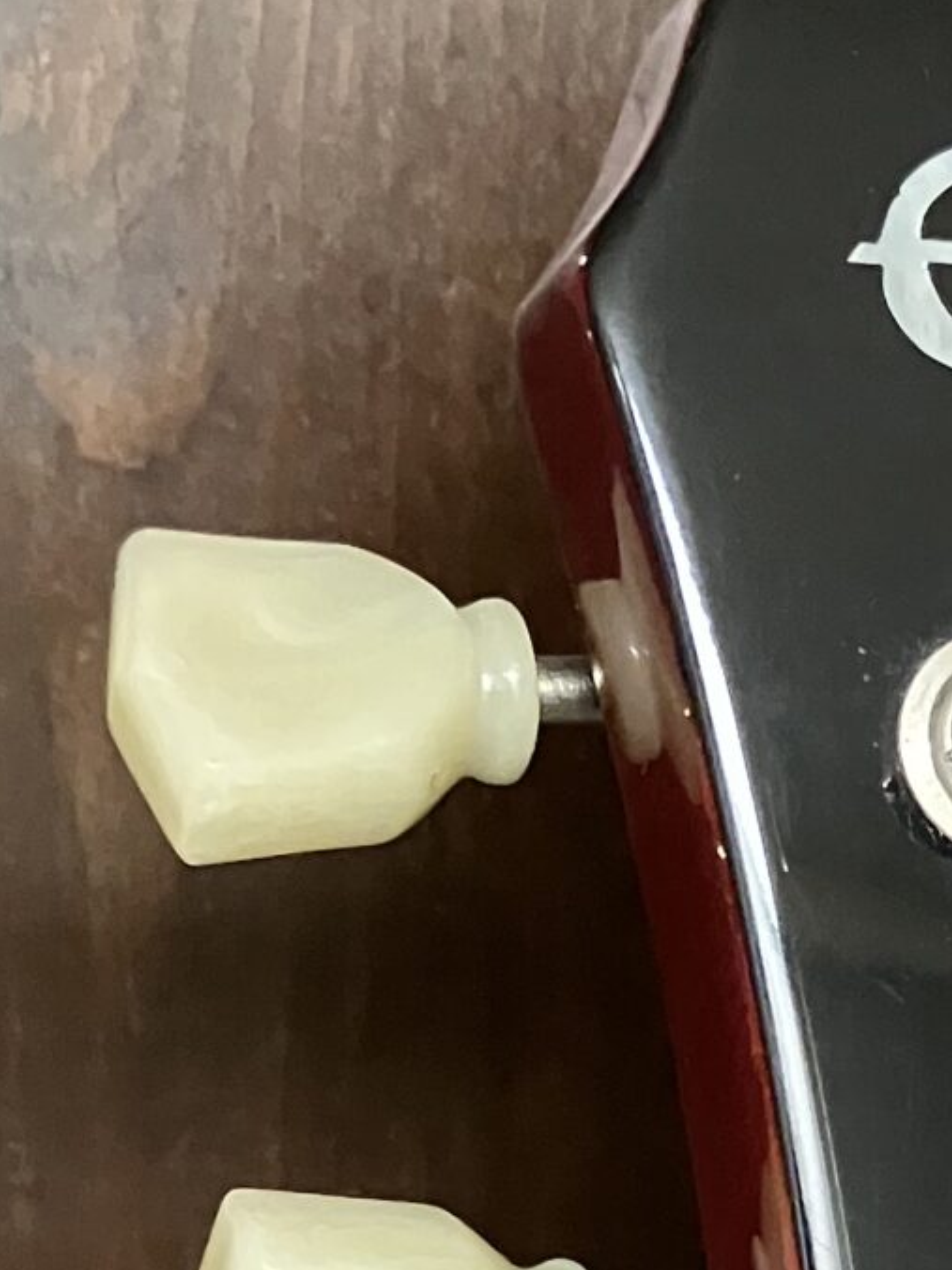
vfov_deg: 17.4
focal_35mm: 106
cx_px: 1344
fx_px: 3887
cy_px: 1674
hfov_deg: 13.3
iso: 500
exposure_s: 1/30
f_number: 1.8
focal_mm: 3.99
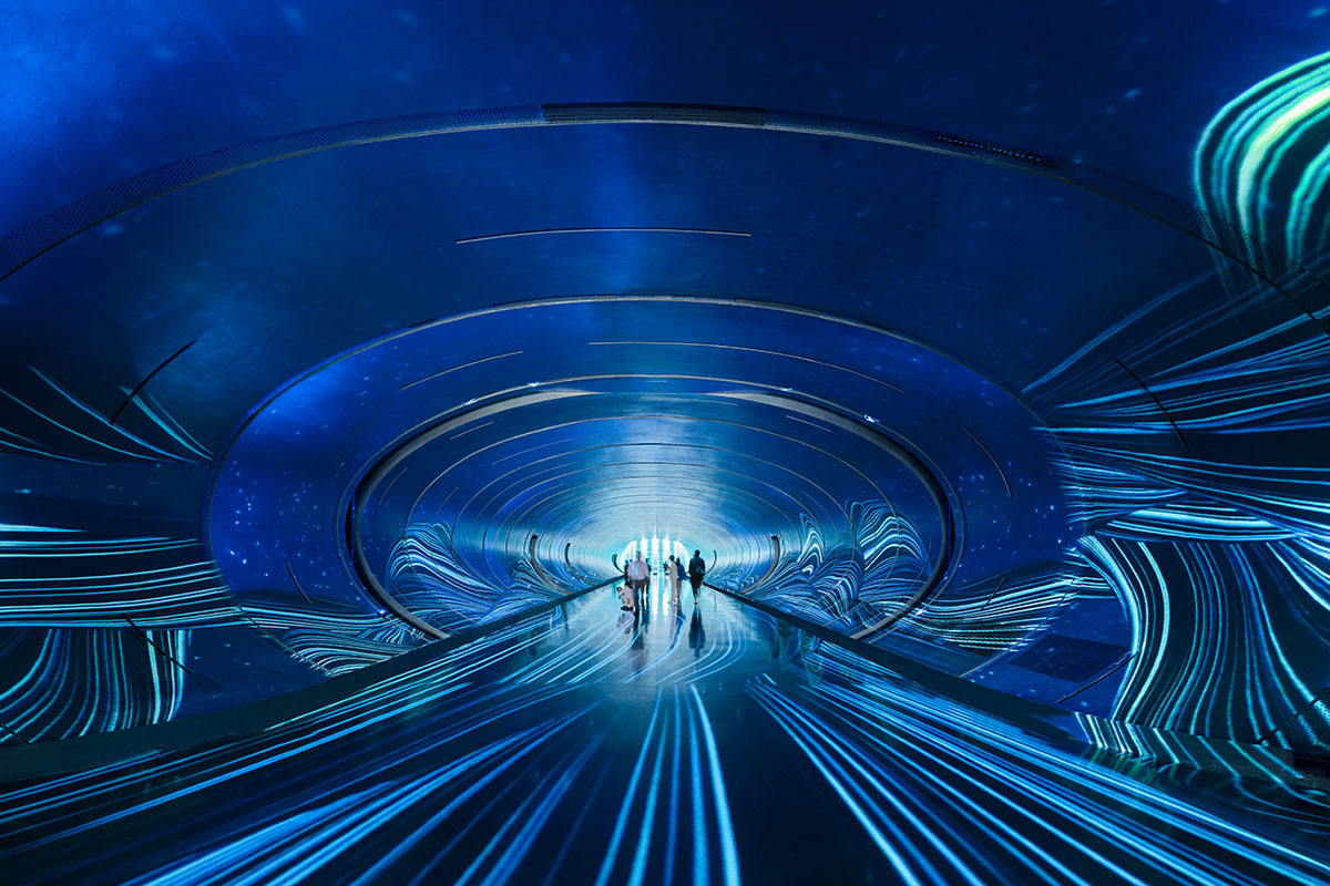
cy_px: 443
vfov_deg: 70.4
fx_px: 628
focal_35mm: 17
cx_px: 665
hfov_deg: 93.3
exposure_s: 1/1.67
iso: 400
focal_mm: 17
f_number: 5
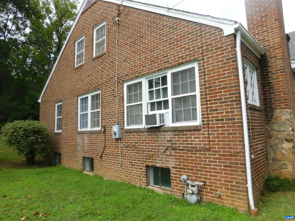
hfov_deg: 73.9
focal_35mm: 23
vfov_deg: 58.9
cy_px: 110
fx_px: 196
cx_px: 148
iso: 125
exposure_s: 1/640
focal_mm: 4
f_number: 3
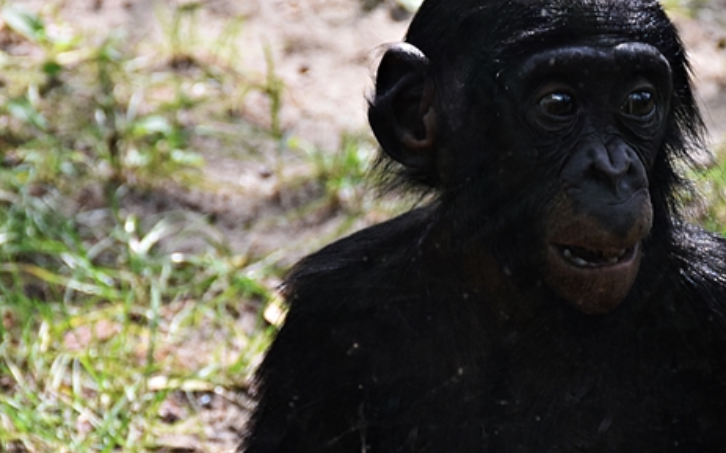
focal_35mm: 321
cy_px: 222
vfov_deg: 4.1
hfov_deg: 6.5
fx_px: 6351
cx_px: 441
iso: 400
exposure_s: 1/125
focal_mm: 95
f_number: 5.6
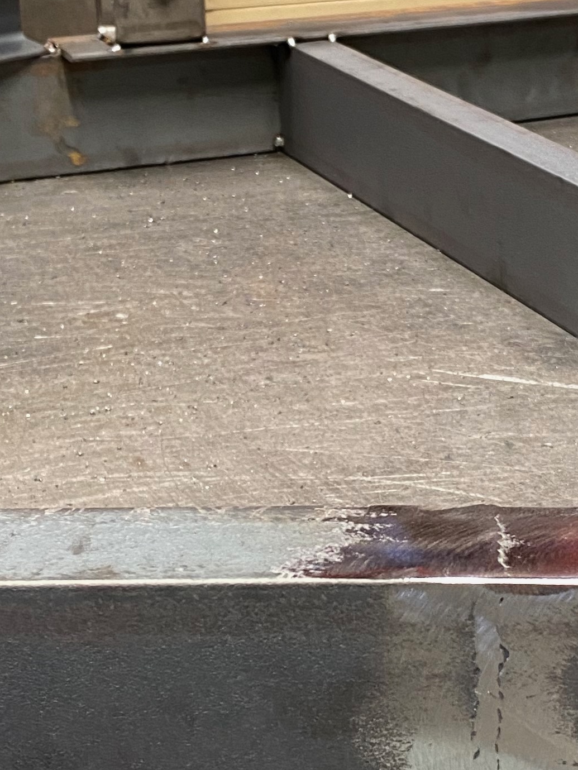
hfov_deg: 19.3
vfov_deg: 25.7
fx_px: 1691
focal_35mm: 76
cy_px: 383
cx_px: 437
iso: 160
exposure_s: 1/60
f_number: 1.8
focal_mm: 4.25
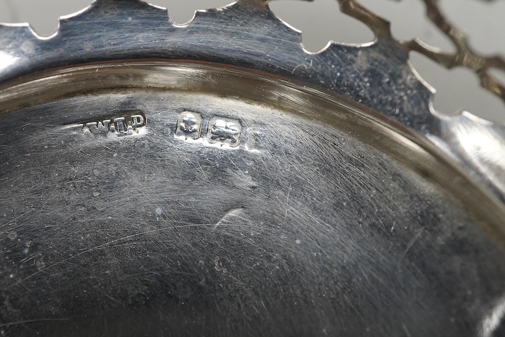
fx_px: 828
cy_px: 169
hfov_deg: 33.8
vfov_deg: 23.0
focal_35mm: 59
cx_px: 187
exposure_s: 1/200
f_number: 13
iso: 2500
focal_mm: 30
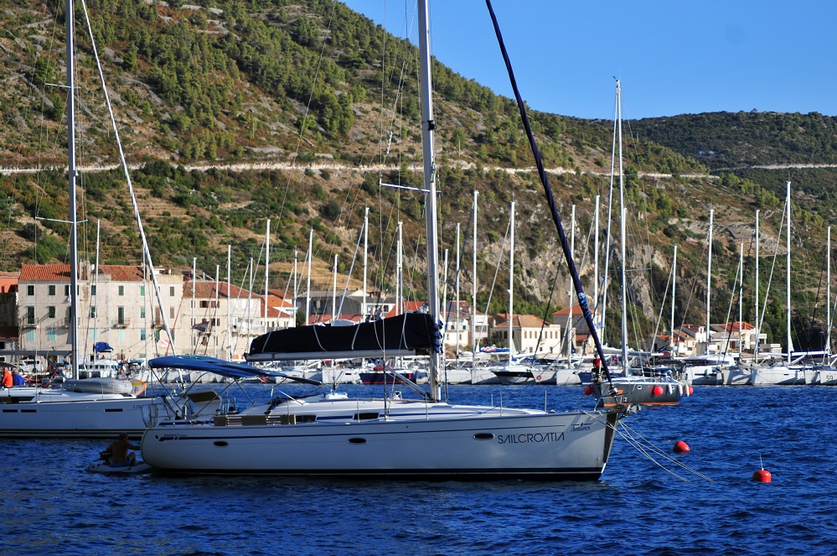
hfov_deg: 17.5
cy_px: 278
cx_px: 418
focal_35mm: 117
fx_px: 2716
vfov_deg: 11.7
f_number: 4
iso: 250
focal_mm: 78
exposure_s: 1/2000
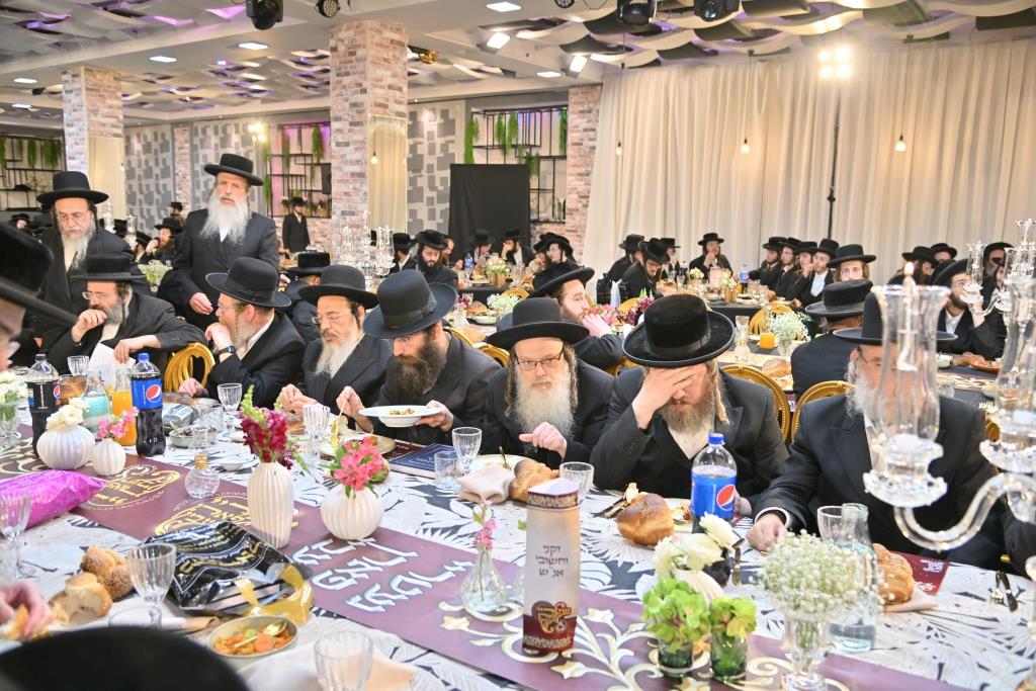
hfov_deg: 60.3
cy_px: 346
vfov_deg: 42.3
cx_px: 518
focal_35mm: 31
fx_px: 892
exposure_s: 1/100
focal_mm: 31
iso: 320
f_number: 4
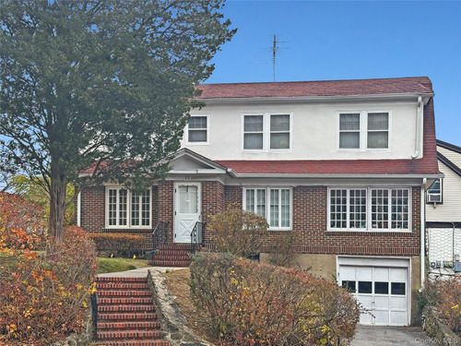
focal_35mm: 48
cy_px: 173
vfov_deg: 30.3
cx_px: 230
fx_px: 639
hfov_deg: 39.7
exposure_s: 1/1030
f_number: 1.78
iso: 64
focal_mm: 6.86
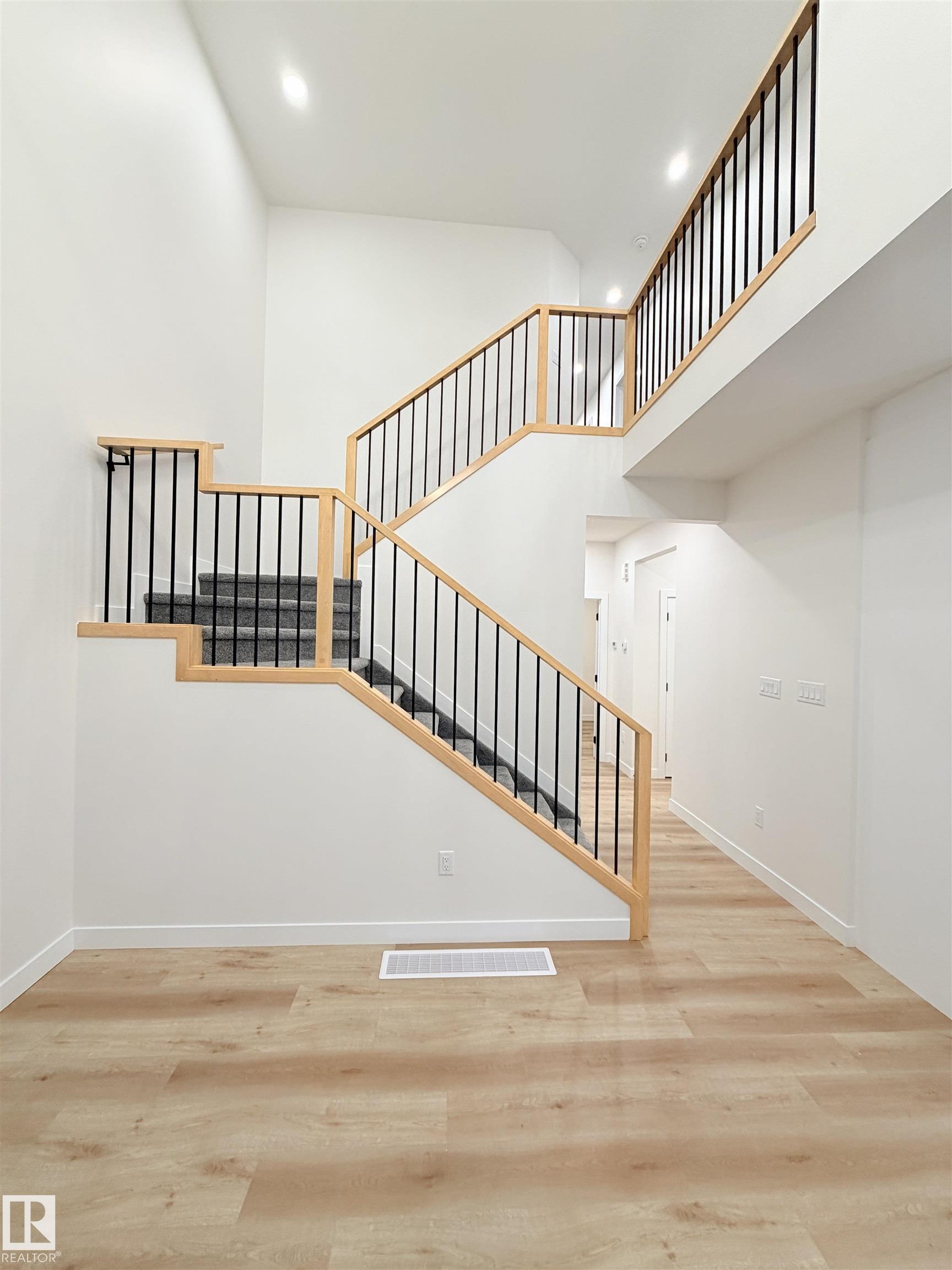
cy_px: 635
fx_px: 513
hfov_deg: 85.7
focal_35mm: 14
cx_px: 476
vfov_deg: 102.1
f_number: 2.2
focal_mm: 2.22
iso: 200
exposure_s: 1/120
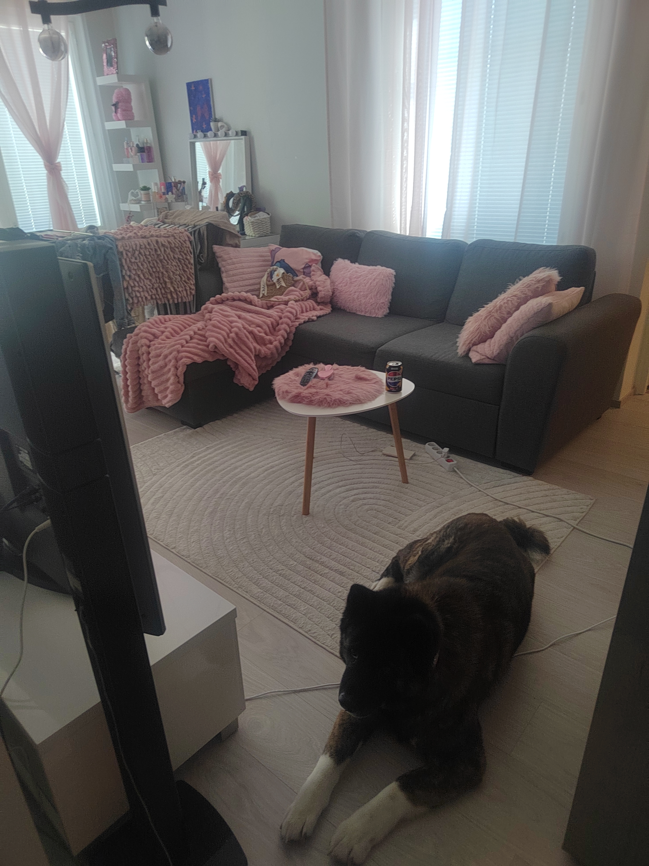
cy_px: 433
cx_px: 324
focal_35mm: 23
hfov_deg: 58.9
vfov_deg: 73.9
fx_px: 575
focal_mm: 5.52
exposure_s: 1/50
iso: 844
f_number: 1.9
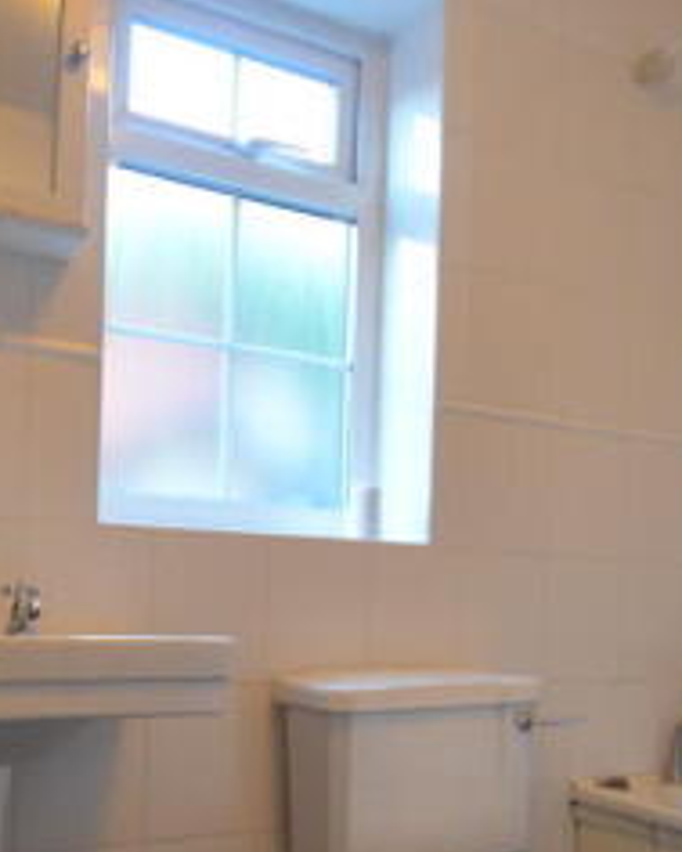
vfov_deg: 46.3
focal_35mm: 39
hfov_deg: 38.1
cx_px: 415
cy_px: 549
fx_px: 983
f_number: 4
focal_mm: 10
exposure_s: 1/60
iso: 800
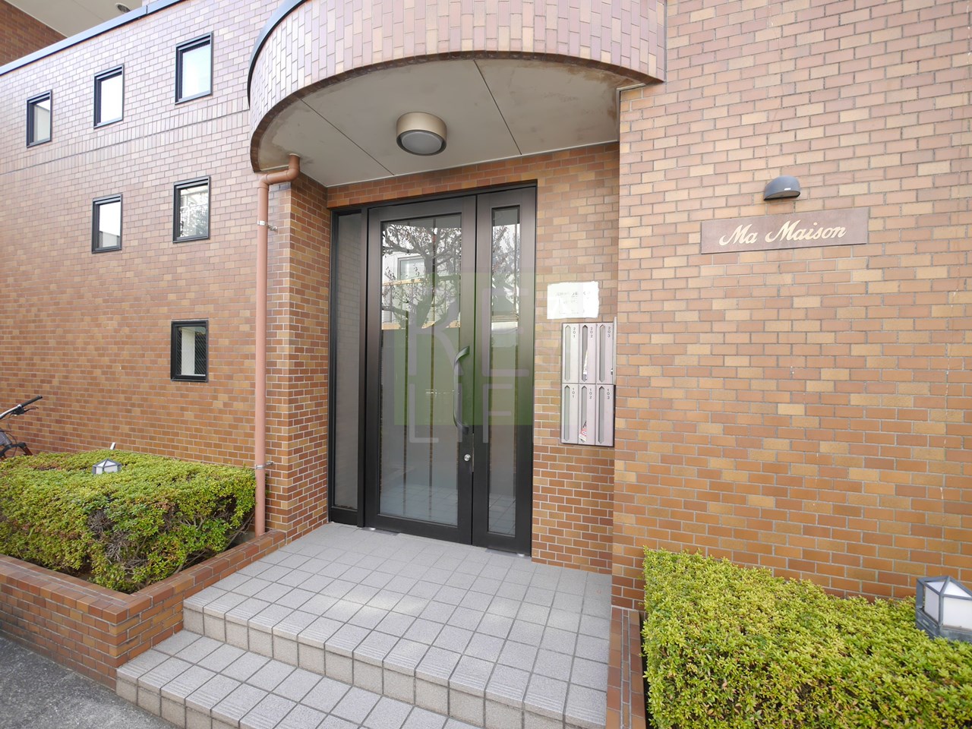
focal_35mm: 14
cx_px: 486
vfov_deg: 85.7
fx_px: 393
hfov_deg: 102.1
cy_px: 364
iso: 200
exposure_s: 1/60
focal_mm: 7
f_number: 4
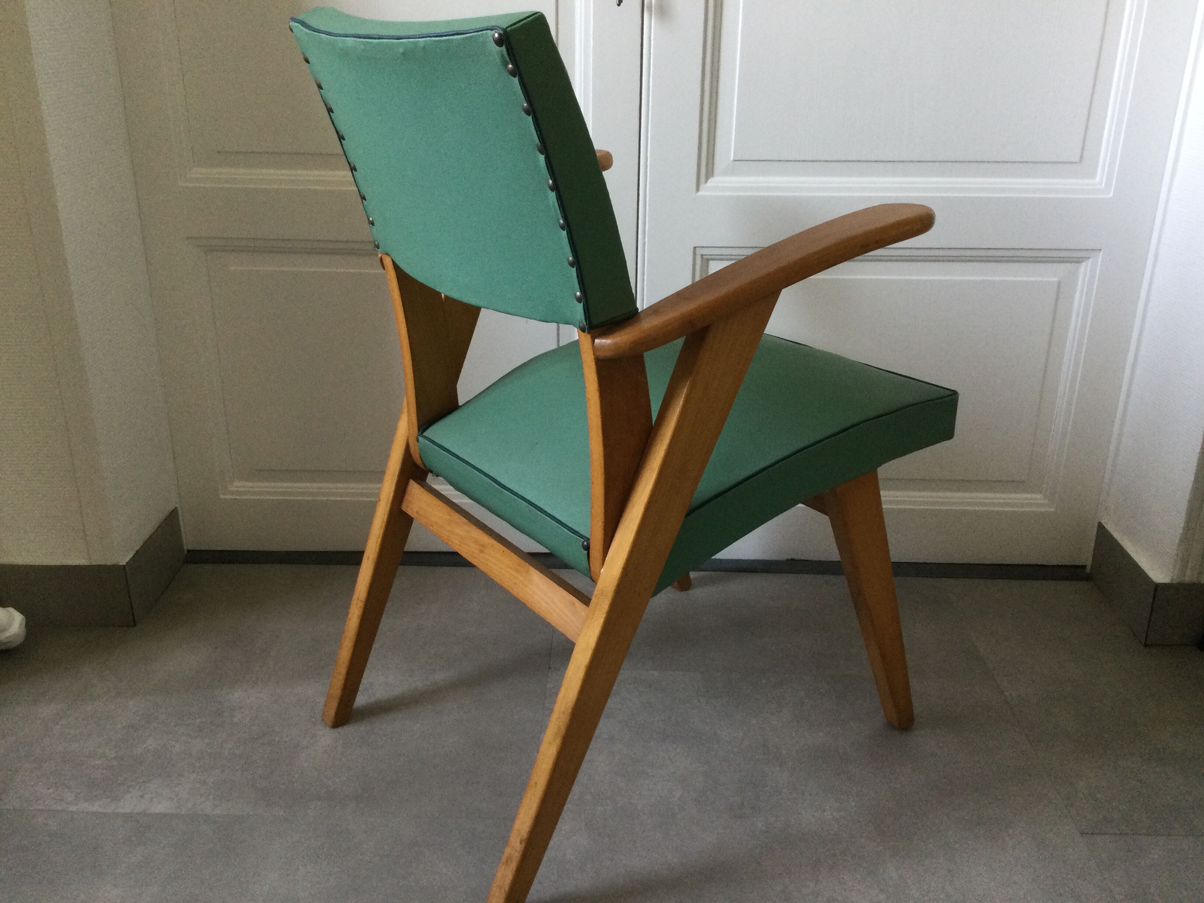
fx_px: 1078
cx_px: 602
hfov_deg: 58.4
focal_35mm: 31
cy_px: 452
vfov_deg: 45.4
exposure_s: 1/33
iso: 125
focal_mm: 3.3
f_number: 2.4
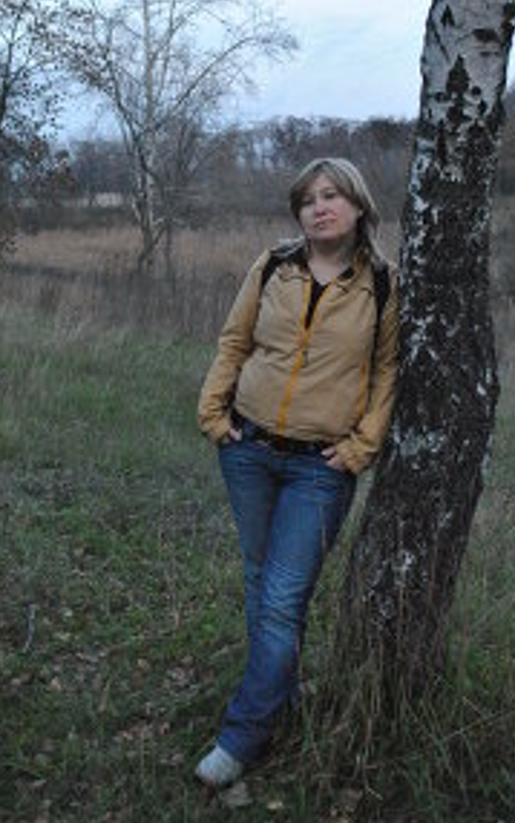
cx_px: 249
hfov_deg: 22.4
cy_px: 327
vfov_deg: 35.0
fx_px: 1301
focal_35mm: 58
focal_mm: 28
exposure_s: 1/125
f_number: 4.5
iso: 1600
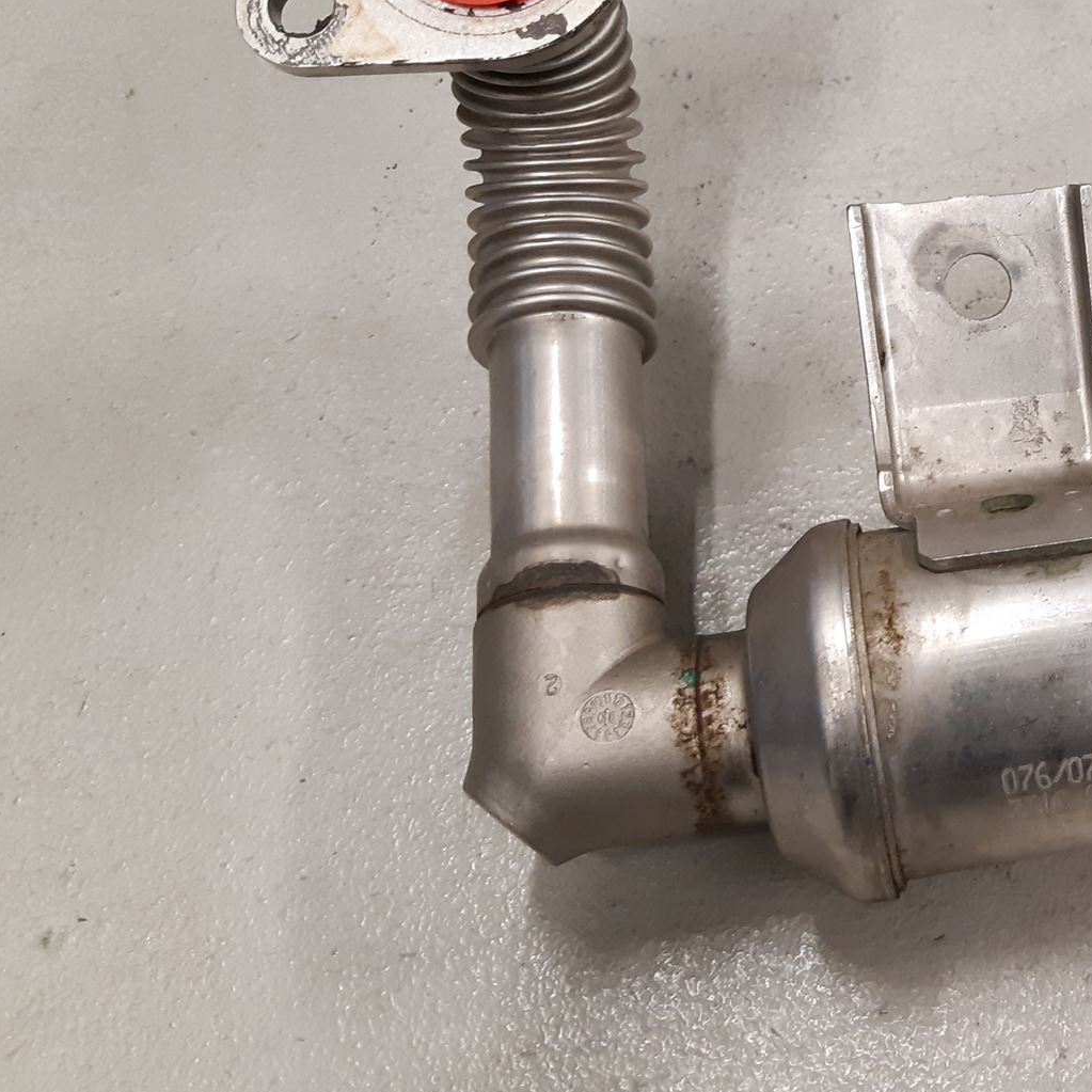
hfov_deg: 33.8
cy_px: 374
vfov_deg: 36.5
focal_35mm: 46
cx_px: 1073
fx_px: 1642
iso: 200
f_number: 1.7
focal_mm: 3.93
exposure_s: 1/50
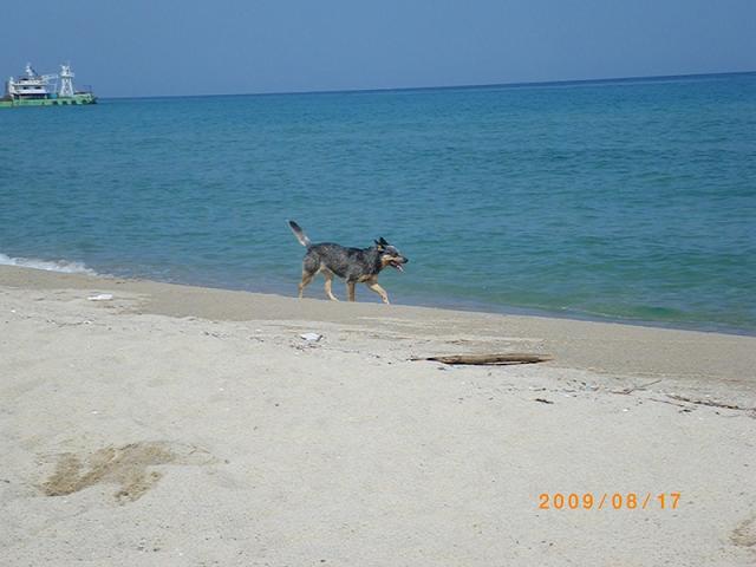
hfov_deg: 25.7
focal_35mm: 76
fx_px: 1660
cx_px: 378
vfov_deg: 19.4
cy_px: 284
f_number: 5.8
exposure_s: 1/250
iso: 50
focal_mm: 13.7
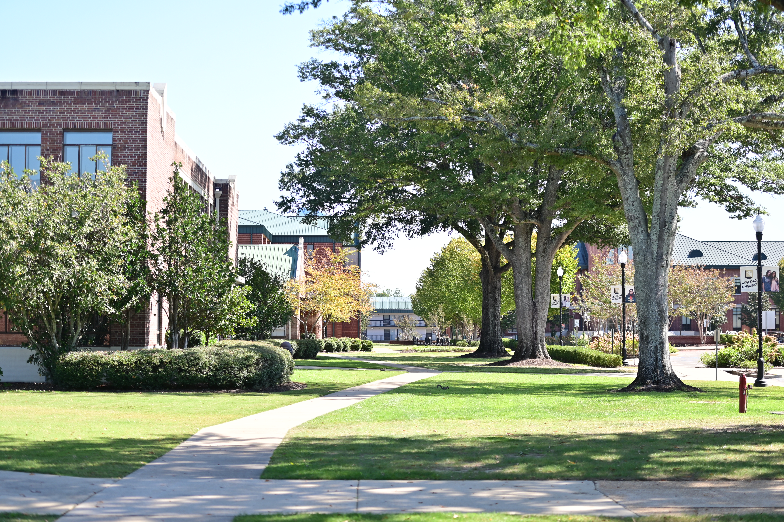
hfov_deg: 28.9
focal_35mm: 70
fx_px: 1523
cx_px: 392
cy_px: 261
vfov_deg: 19.4
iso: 100
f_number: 2.8
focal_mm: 70
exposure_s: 1/500
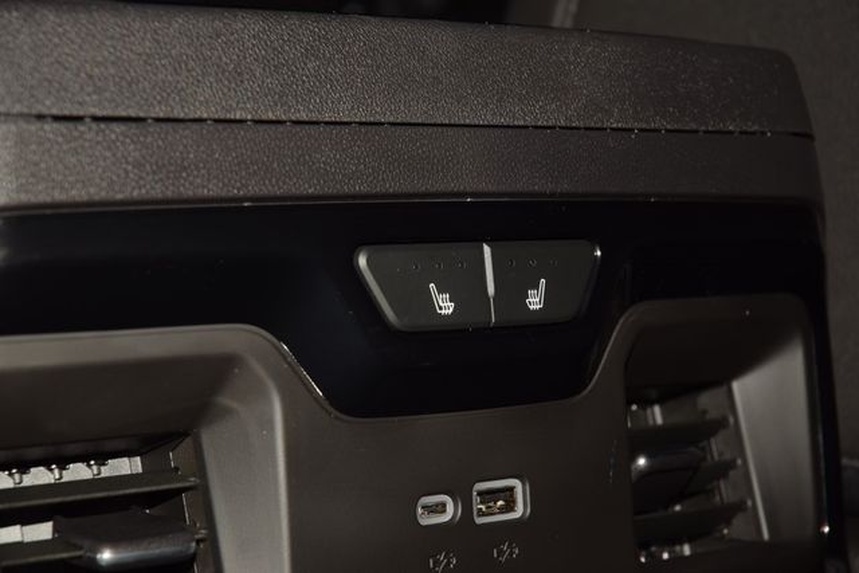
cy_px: 286
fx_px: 2506
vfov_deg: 13.0
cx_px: 430
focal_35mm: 105
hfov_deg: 19.5
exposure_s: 1/125
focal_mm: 70
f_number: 8
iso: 110
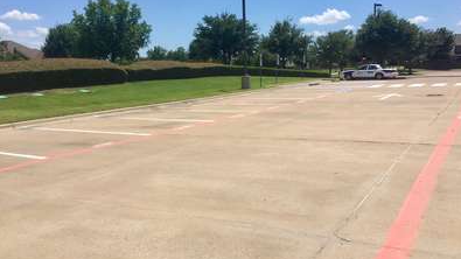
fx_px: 391
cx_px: 232
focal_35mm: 32
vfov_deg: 36.6
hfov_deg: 61.0
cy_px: 114
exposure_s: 1/2653
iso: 25
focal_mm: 4.15
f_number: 2.2
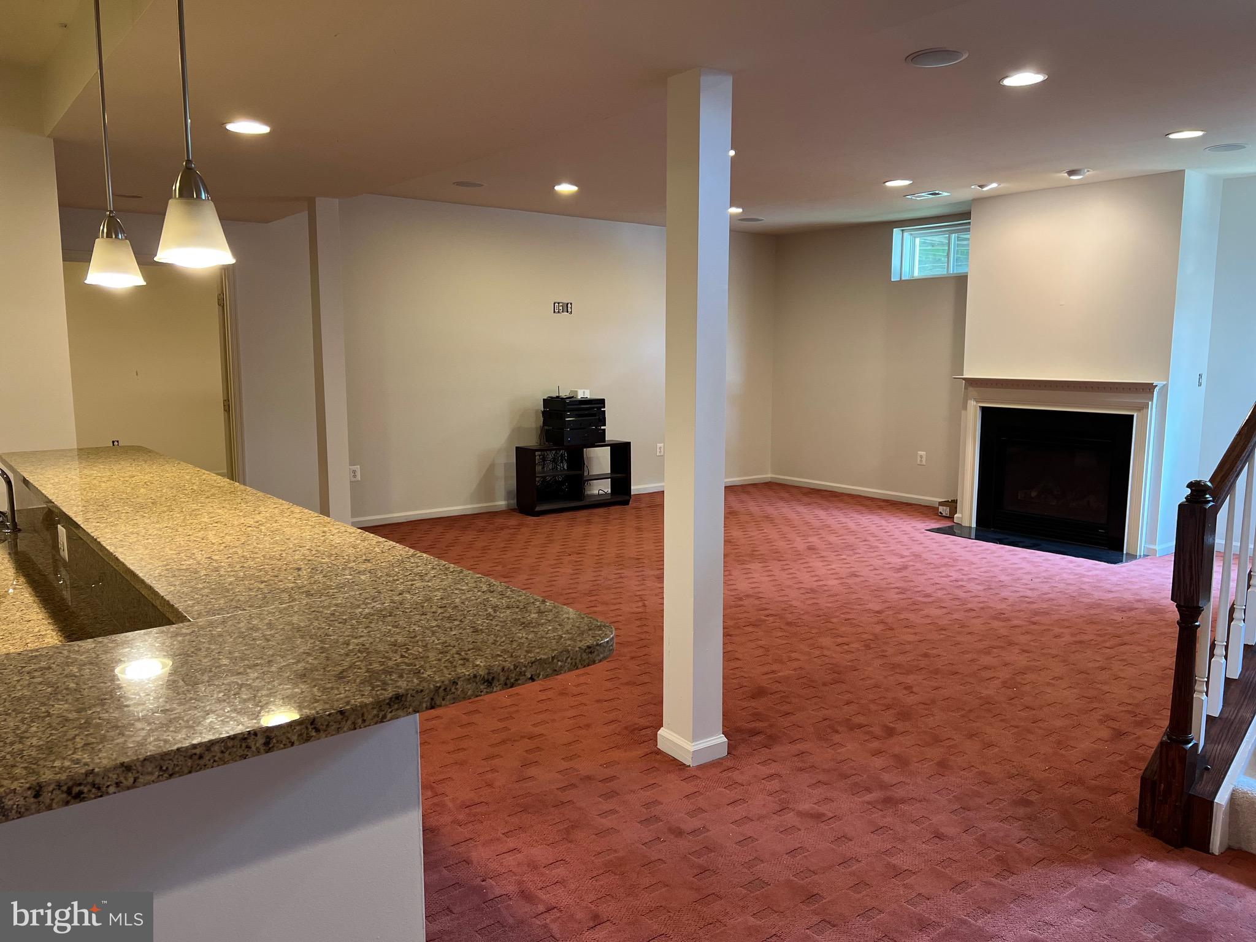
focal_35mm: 26
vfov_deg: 53.1
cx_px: 628
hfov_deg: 67.3
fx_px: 943
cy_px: 471
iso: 160
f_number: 1.5
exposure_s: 1/60
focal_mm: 5.7
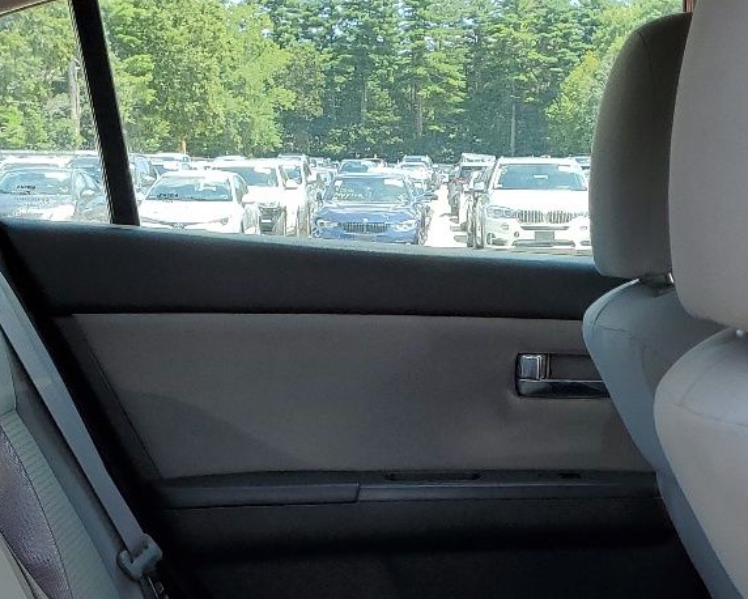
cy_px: 612
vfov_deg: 20.8
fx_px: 1572
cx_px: 401
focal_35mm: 71
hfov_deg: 26.8
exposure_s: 1/667
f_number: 1.5
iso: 50
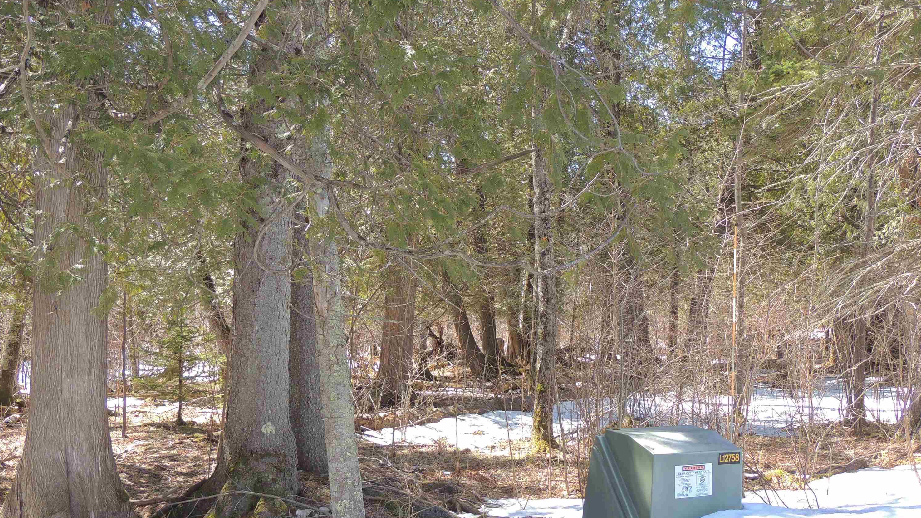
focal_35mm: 39
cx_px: 457
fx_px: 952
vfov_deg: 30.4
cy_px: 246
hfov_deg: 51.6
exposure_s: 1/125
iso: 100
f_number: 3.3
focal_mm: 6.2
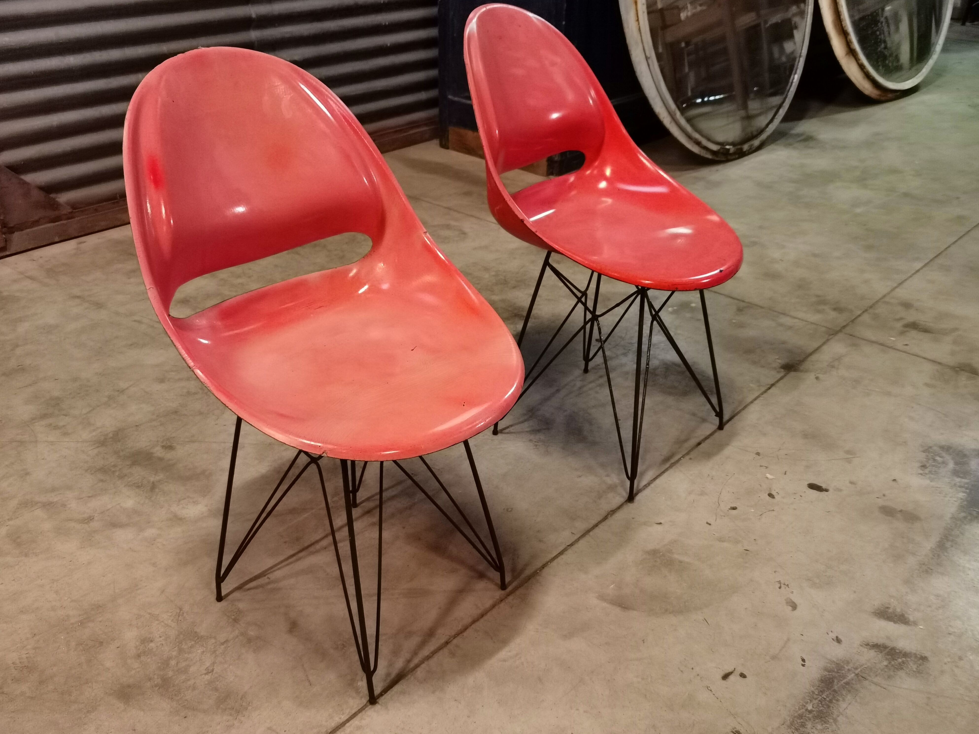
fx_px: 933
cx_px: 489
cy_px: 361
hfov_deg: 55.4
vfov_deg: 42.9
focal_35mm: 33
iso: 640
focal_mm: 6.71
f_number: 1.9
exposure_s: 1/33.3
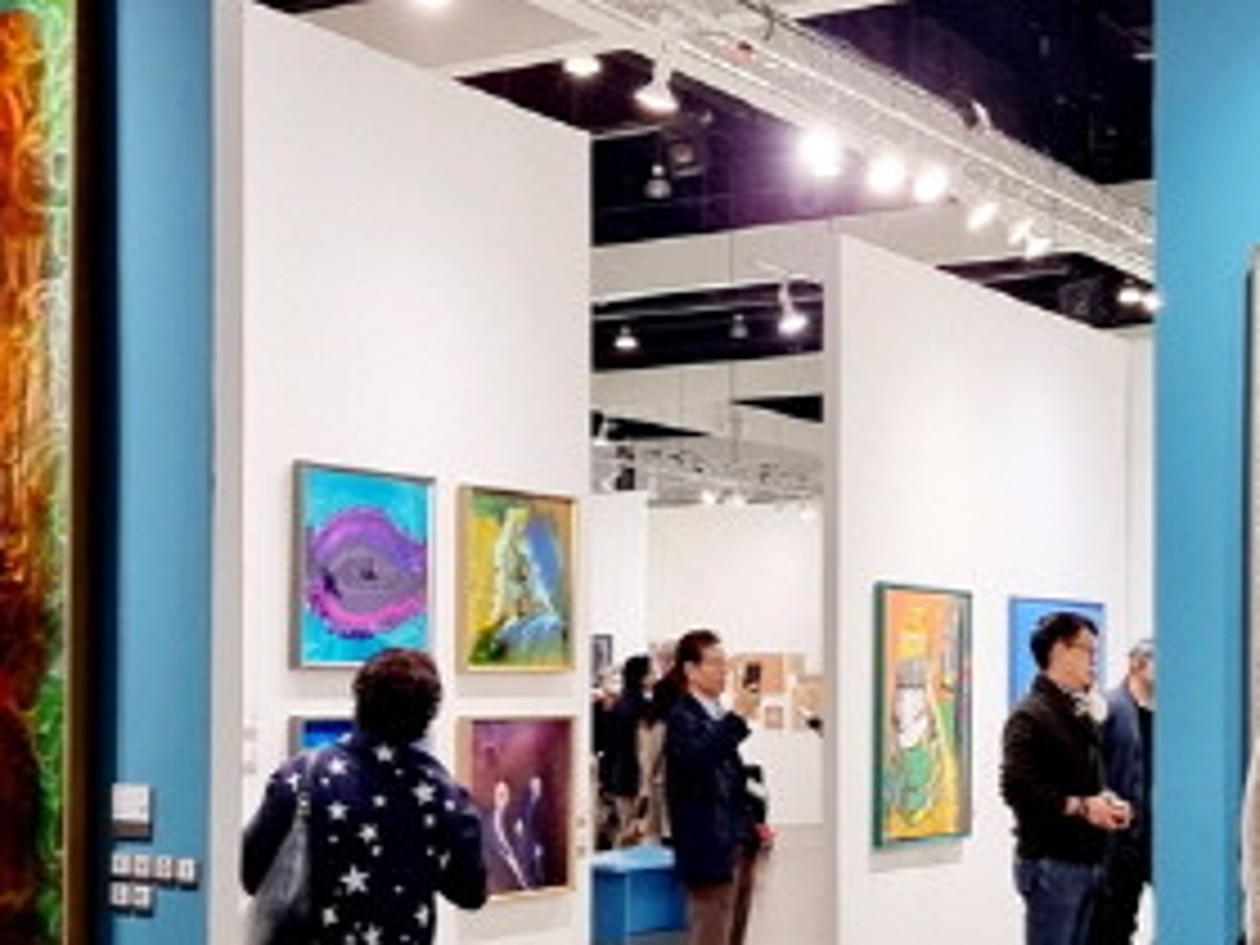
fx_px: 2184
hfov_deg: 32.1
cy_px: 666
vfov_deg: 24.2
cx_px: 778
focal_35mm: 60
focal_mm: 6.7
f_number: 1.8
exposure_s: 1/120
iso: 320
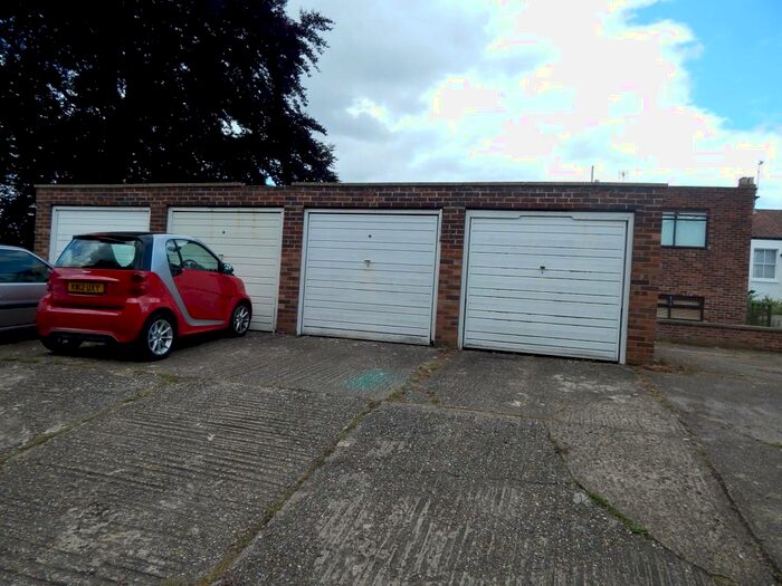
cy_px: 293
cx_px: 391
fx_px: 497
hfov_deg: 76.4
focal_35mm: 22
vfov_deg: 61.1
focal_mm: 4
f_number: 3
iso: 125
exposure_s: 1/1250
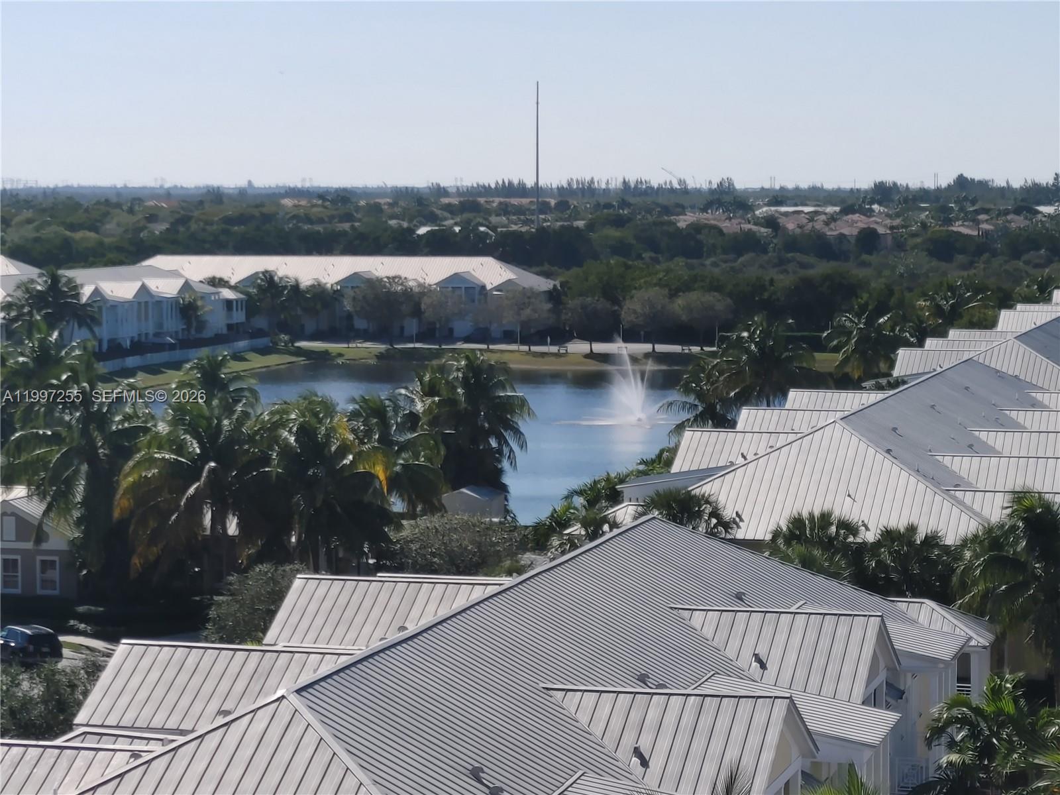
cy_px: 398
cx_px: 530
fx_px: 2940
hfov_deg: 20.4
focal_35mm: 96
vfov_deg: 15.4
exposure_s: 1/1852
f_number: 1.8
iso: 50
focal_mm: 5.58
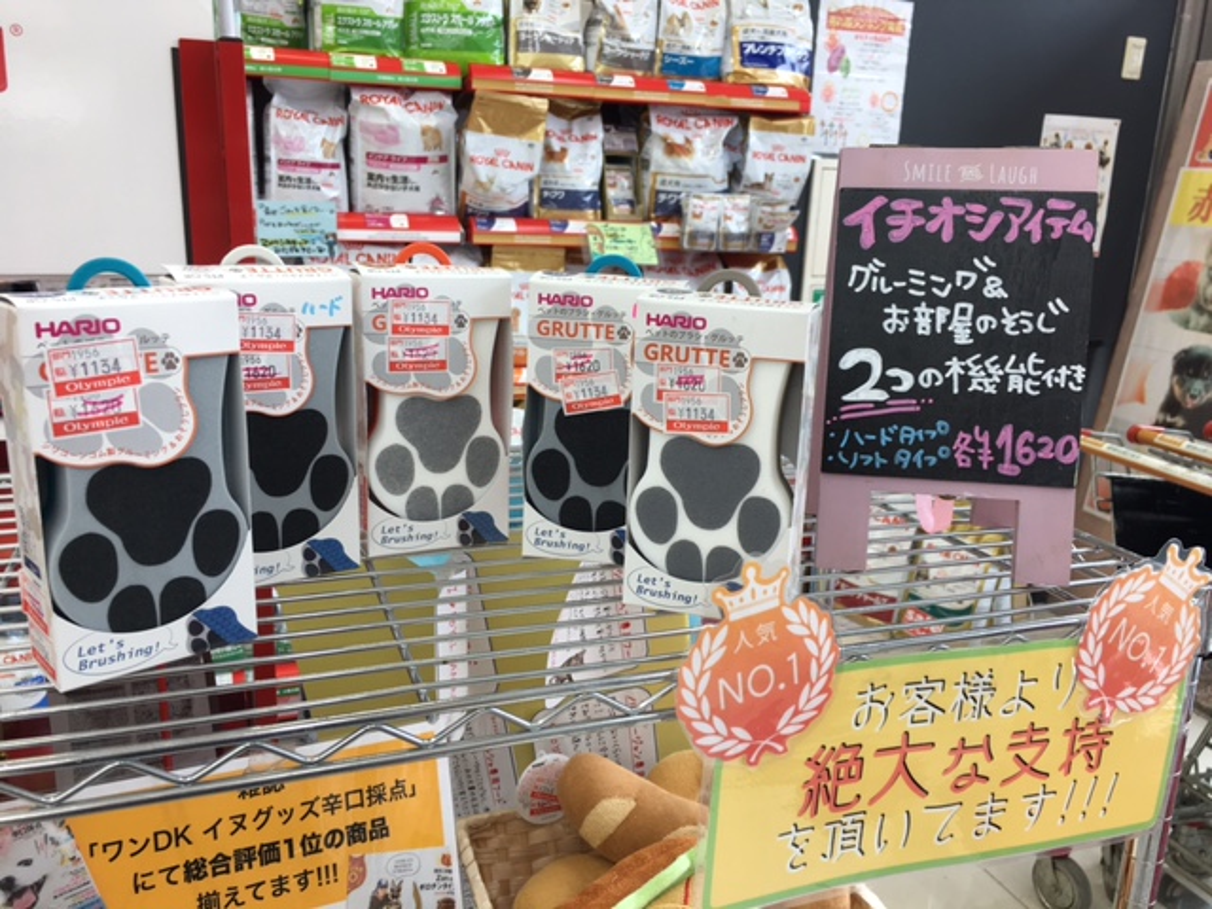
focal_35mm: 29
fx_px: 1015
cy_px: 454
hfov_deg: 61.7
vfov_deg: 48.2
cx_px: 606
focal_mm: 4.15
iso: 25
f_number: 2.2
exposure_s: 1/50
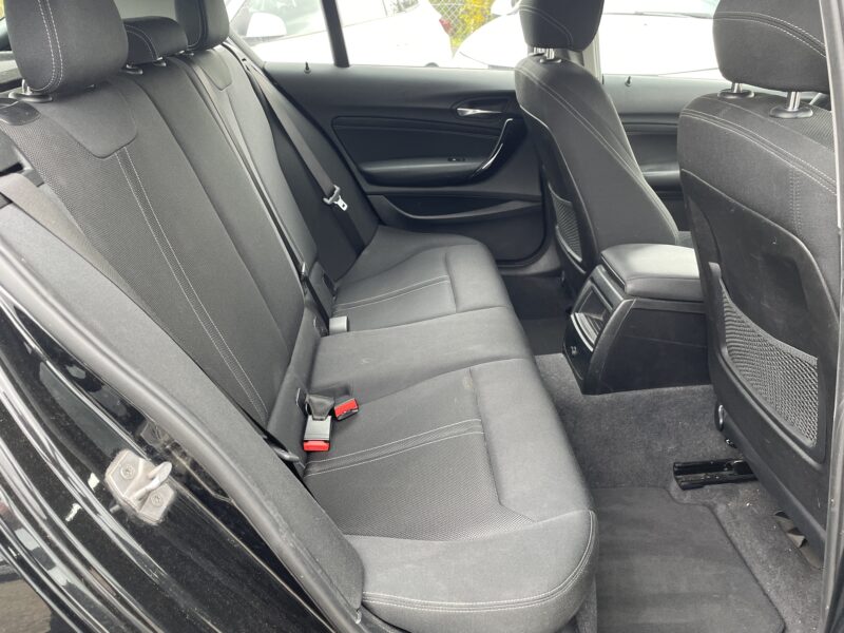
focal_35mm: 26
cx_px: 422
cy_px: 316
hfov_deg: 67.3
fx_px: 634
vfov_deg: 53.1
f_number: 1.6
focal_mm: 4.2
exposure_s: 1/121
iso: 100
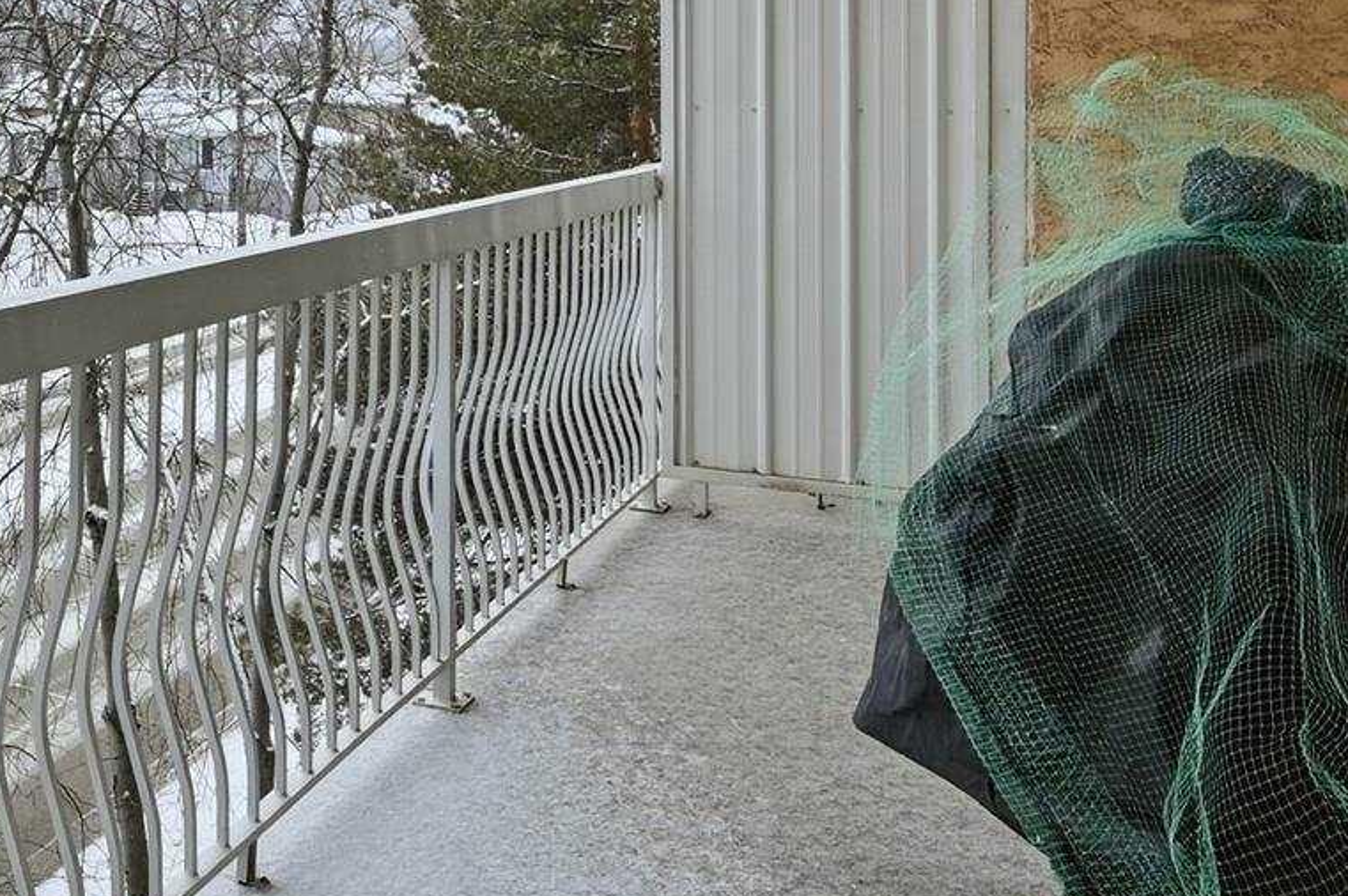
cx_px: -7
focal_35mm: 46
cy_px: 70
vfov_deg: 28.0
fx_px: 1721
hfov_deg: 38.0
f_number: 8
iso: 100
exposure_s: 1/640
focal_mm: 14
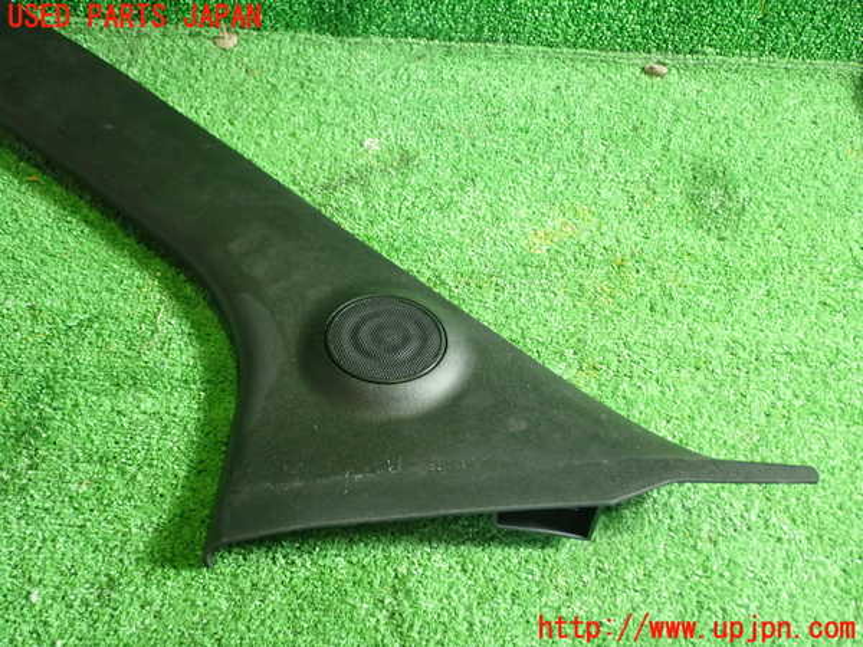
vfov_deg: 39.7
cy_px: 324
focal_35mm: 36
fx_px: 898
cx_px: 432
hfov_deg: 51.4
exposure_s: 1/40
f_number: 2.5
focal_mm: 6.37
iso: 400
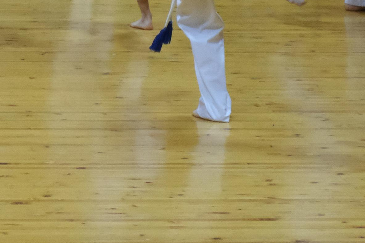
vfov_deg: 5.8
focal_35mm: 235
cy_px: -158
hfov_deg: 8.7
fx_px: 2382
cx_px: -39
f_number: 5.6
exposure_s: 1/105
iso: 6400
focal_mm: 45
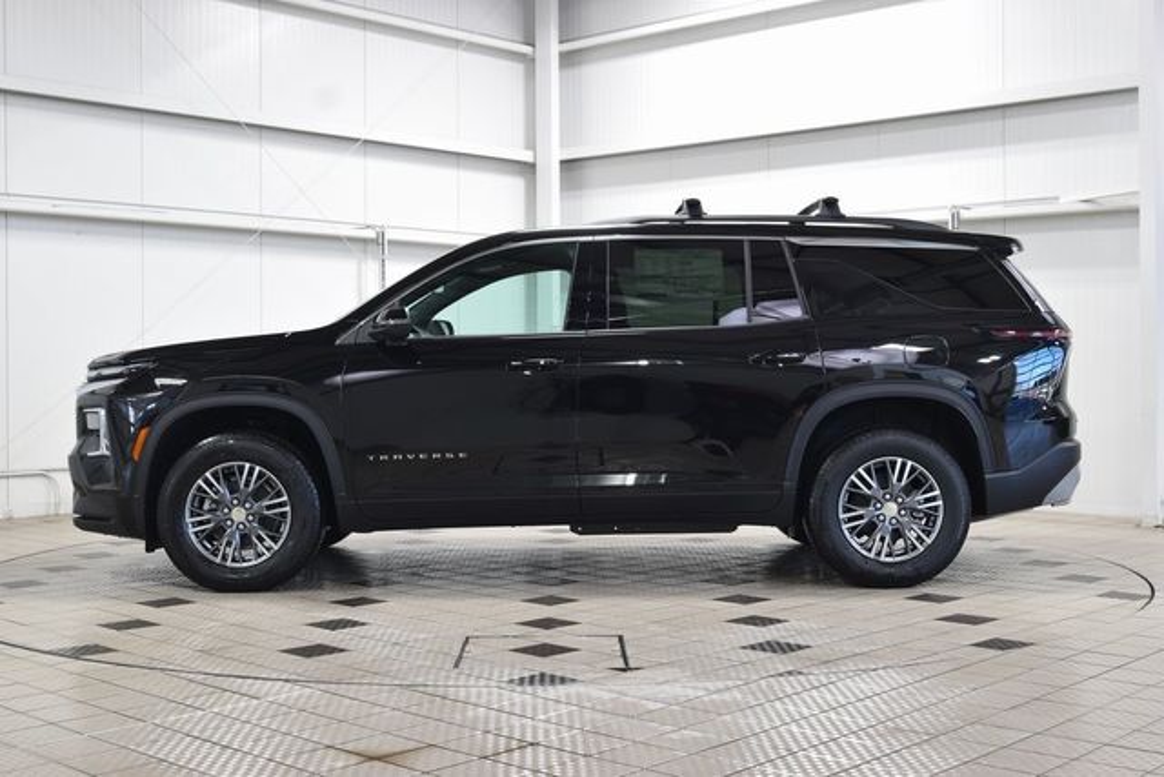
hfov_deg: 41.1
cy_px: 388
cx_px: 582
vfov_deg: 28.1
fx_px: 1552
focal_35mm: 48
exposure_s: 1/15
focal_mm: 32
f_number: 6.3
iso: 640
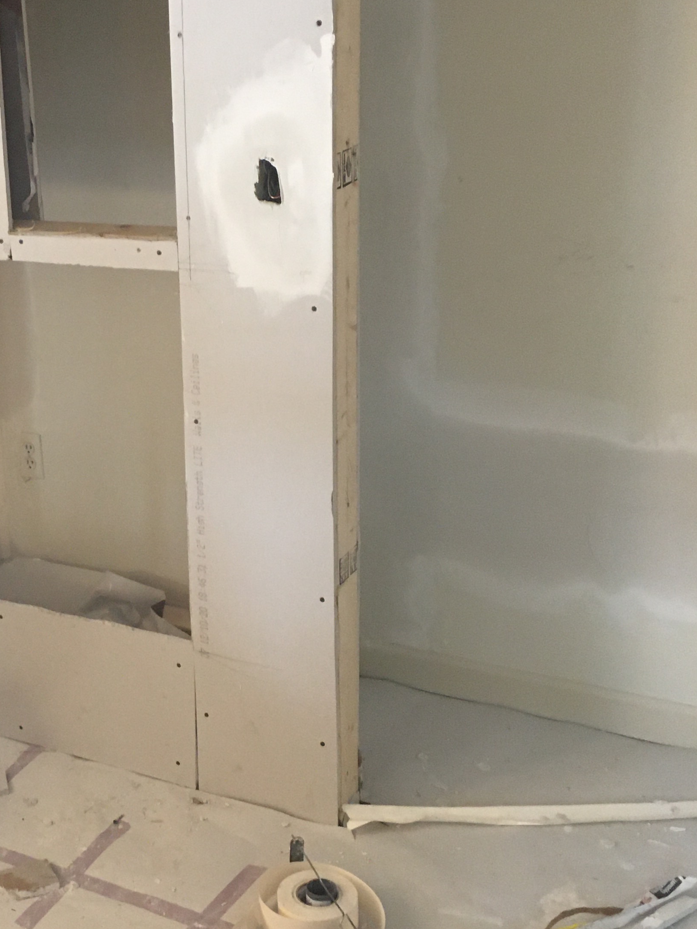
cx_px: 63
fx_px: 1450
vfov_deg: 35.5
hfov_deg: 26.1
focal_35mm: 54
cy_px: 467
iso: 200
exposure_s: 1/24
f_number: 2.2
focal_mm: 4.15
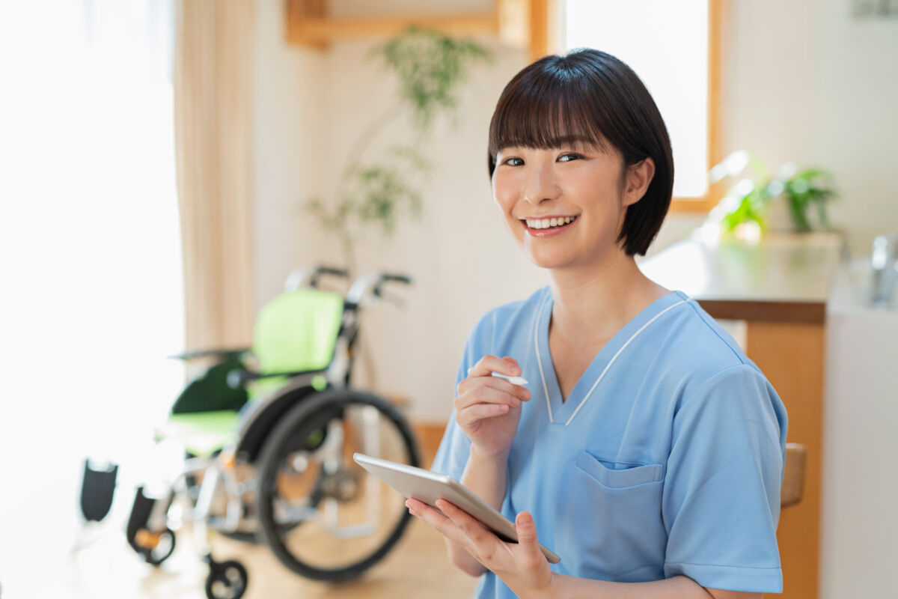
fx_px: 1247
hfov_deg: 39.6
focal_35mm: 50
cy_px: 300
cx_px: 449
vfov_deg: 27.0
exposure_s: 1/250
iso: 640
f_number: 2.8
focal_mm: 50
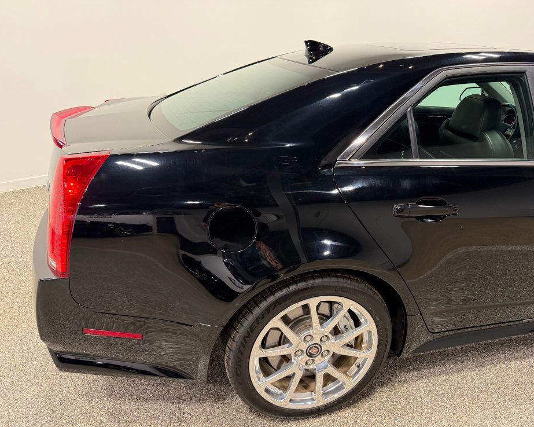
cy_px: 221
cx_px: 294
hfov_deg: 65.9
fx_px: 411
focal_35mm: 26
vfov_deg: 54.9
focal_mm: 6.76
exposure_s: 1/120
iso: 200
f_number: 1.78
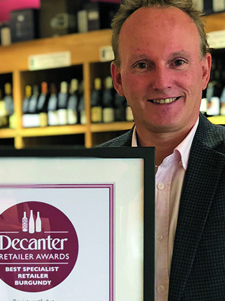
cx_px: 116
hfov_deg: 12.7
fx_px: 1015
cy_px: 217
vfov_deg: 16.8
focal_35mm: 117
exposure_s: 1/20
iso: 160
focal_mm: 6
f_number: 2.4
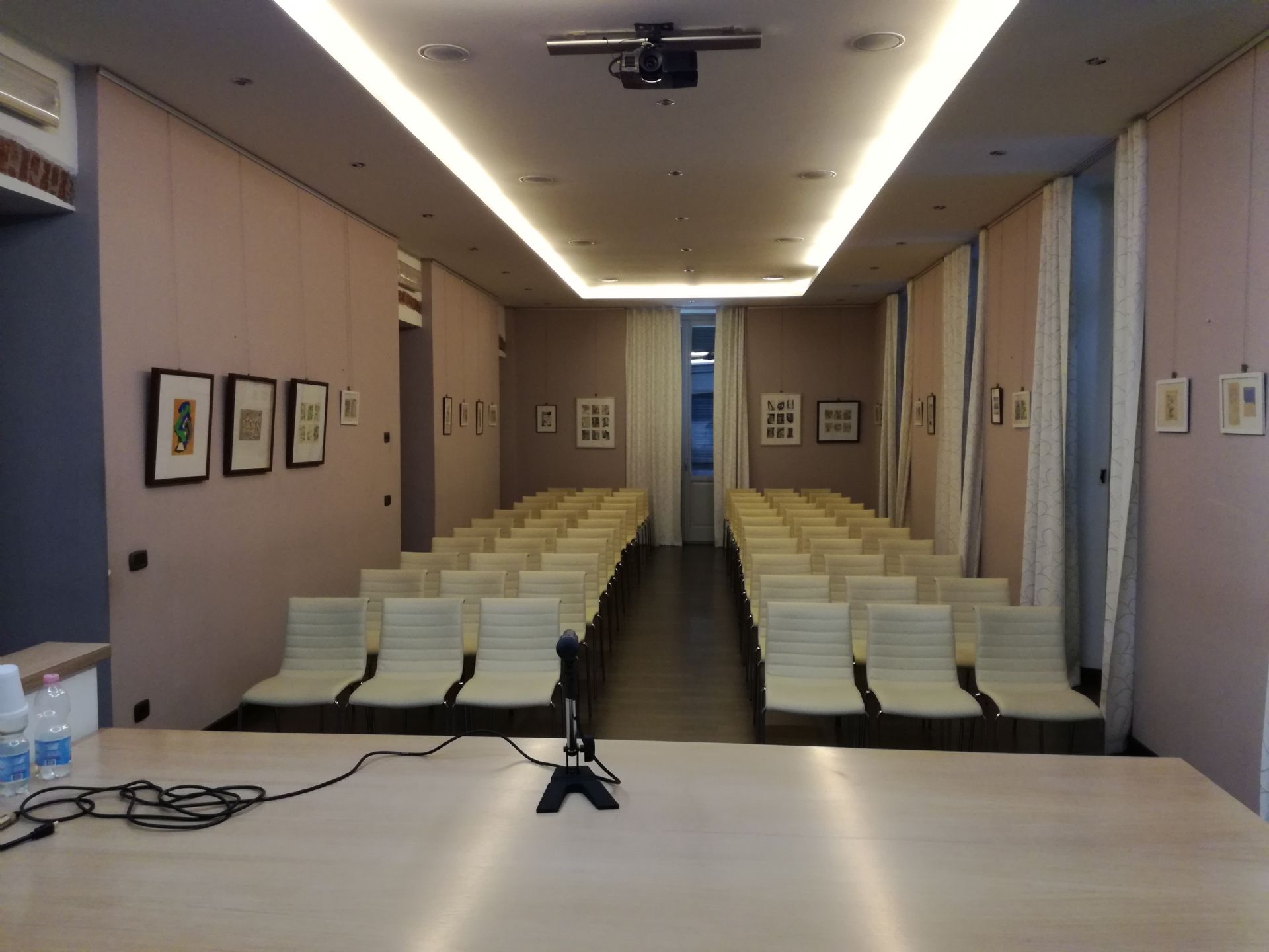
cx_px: 634
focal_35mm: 27
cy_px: 476
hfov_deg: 65.3
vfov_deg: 51.4
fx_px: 990
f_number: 2
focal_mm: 3.79
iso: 250
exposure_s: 1/33.3
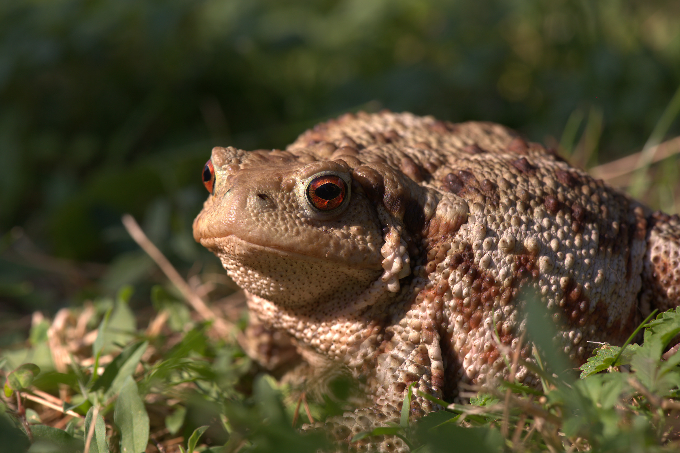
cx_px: 340
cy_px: 226
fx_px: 1984
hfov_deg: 19.5
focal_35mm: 105
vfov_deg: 13.0
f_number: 13
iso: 250
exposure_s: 1/160
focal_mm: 105
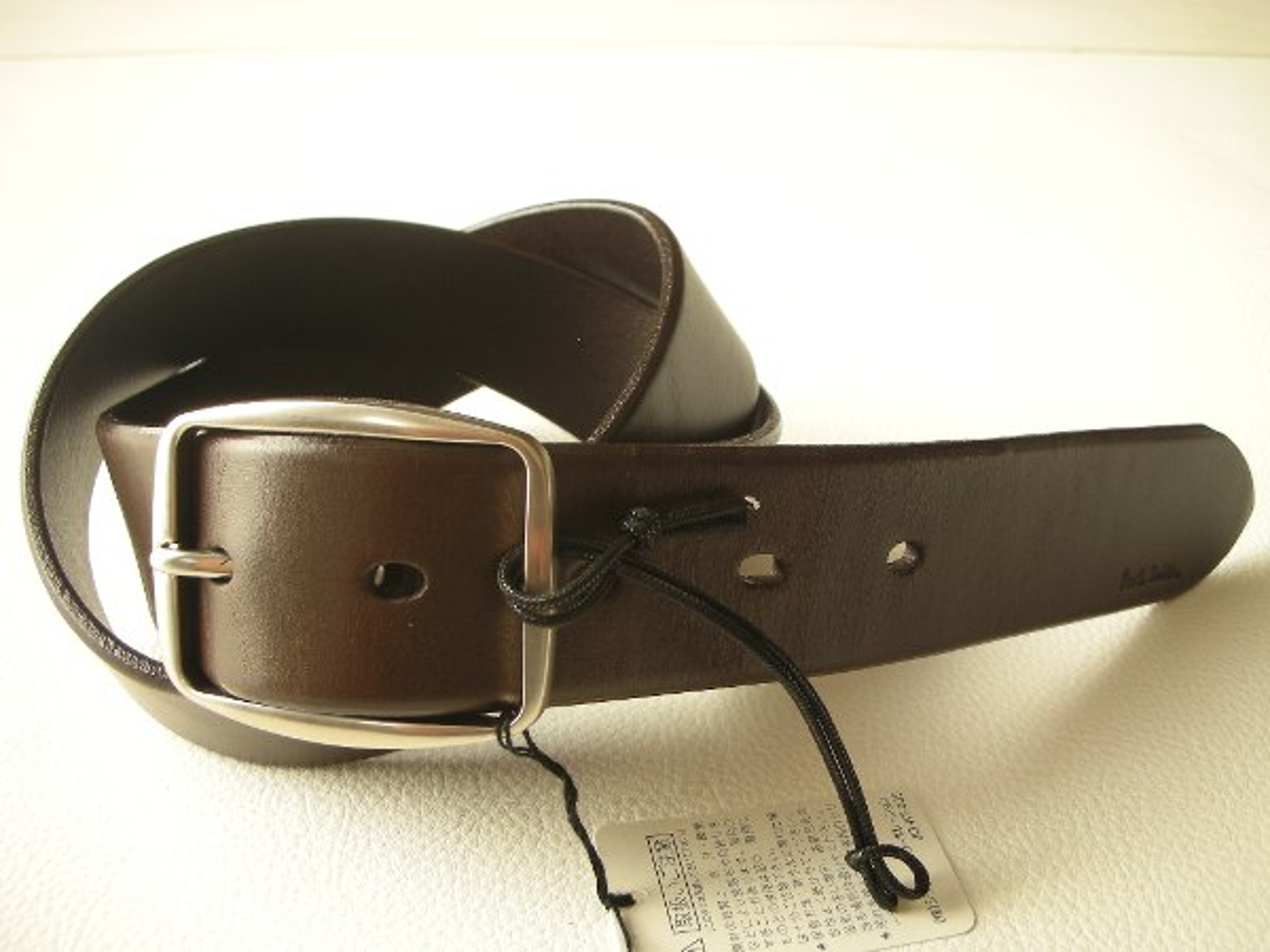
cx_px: 635
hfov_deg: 52.6
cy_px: 476
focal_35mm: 35
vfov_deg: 40.7
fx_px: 1284
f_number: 2.8
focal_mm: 5.8
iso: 50
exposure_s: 1/30.6
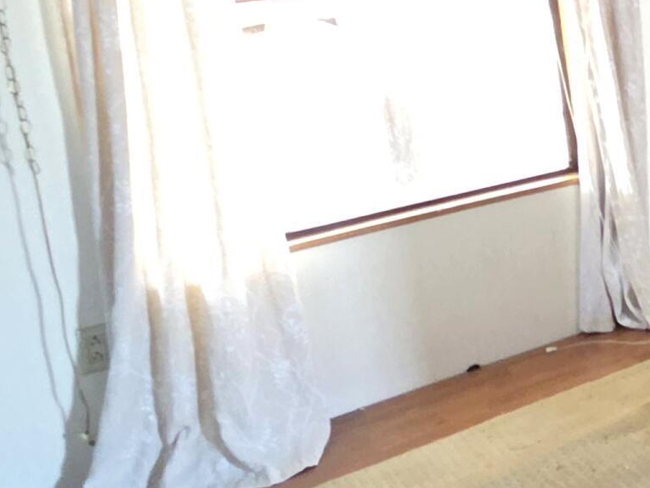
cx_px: 941
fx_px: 958
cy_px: 55
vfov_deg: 27.6
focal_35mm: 51
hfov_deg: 27.6
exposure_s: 1/24
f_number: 1.9
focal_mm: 2.2
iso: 3200
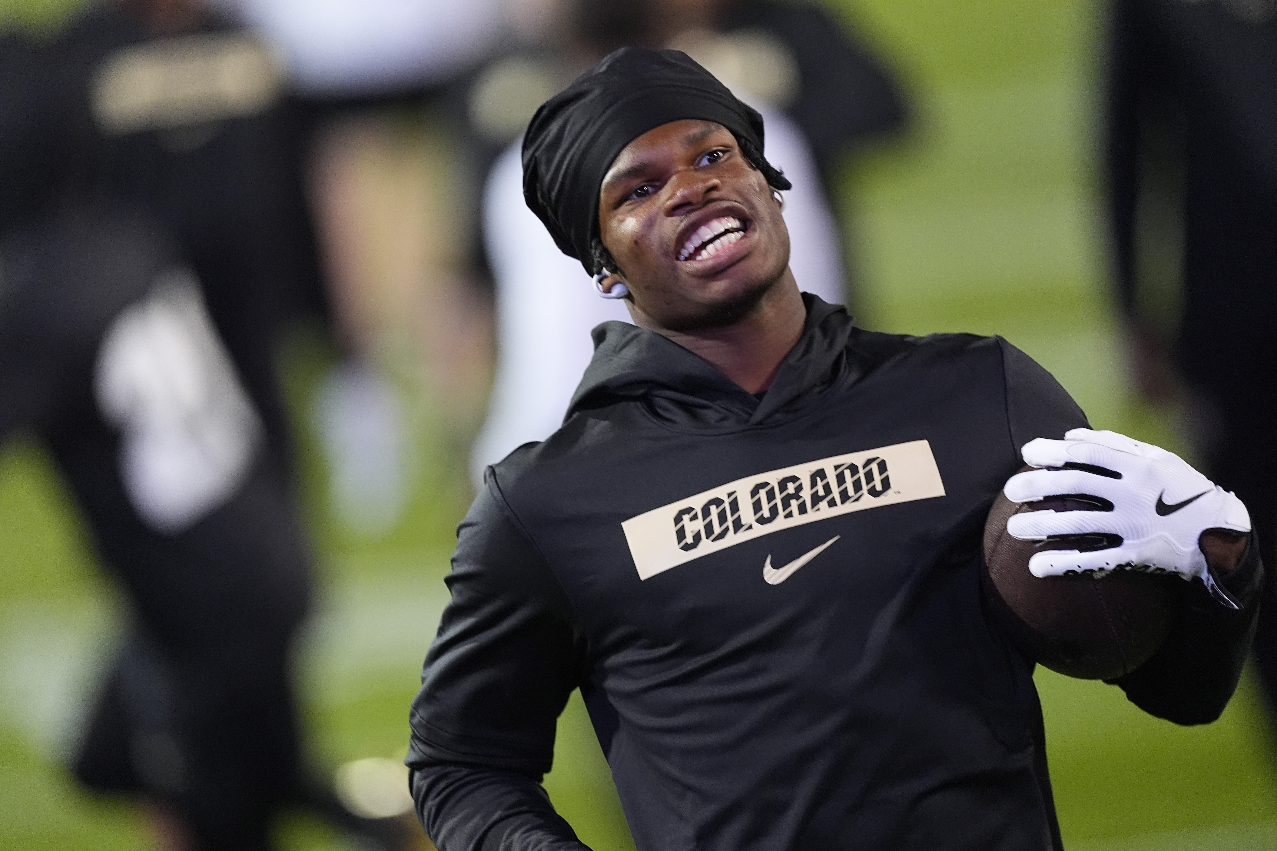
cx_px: 638
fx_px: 21282
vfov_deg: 2.3
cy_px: 426
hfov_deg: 3.4
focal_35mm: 600
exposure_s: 1/640
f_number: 4
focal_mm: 600
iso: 4000
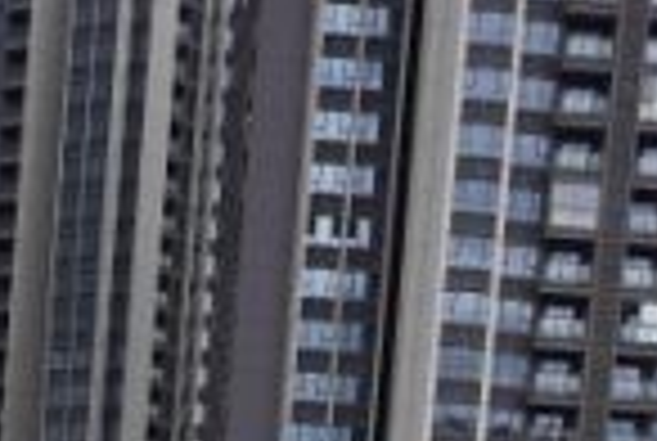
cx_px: -122
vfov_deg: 7.0
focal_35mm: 168
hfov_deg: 12.0
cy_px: 1514
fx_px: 3072
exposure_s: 1/200
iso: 100
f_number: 8
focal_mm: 16
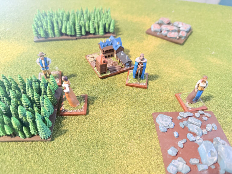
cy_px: 87
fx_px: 161
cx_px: 116
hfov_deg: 71.6
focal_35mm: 24
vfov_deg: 56.8
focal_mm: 6.76
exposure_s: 1/40
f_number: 1.78
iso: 1000
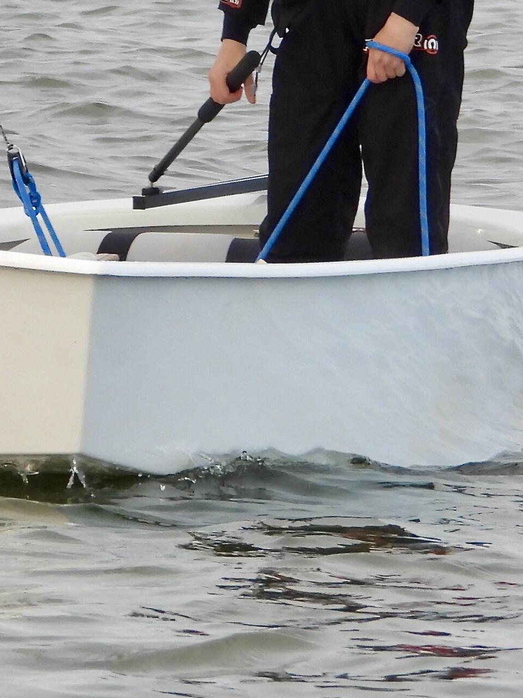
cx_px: 116
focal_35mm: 559
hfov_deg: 2.7
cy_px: 116
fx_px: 11267
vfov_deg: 3.5
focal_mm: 53.9
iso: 200
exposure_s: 1/320
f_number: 4.5
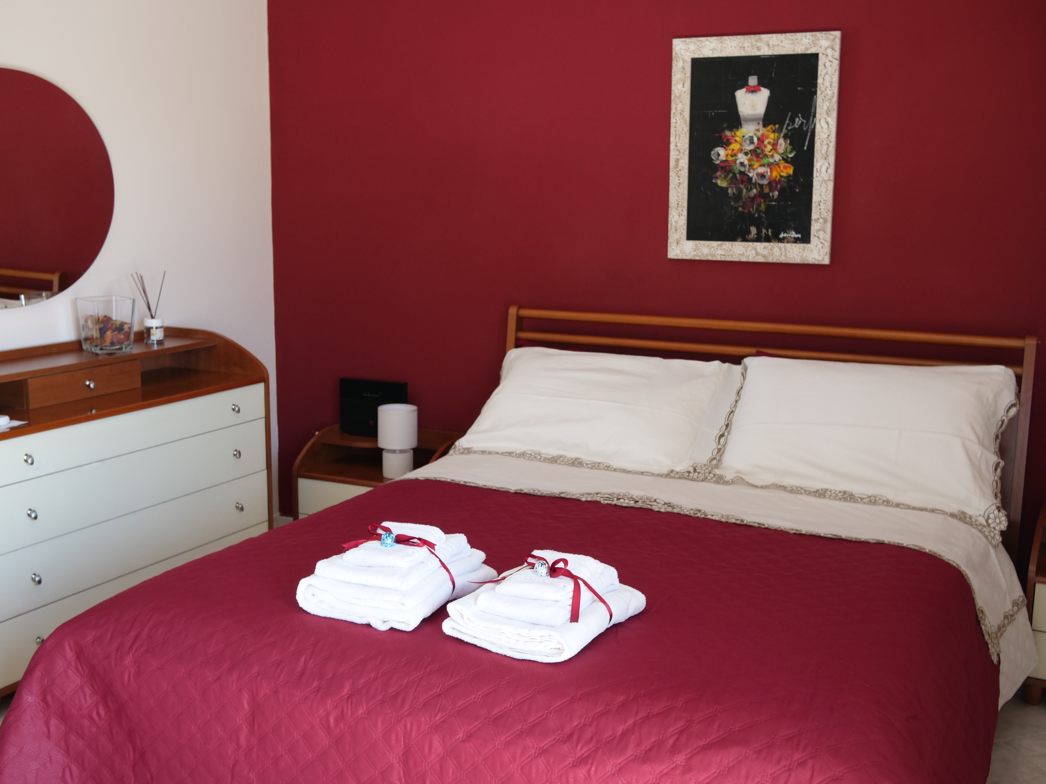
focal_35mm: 40
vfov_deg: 36.0
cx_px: 523
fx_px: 1209
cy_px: 392
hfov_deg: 46.8
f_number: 3.5
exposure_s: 1/80
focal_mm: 20
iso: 640
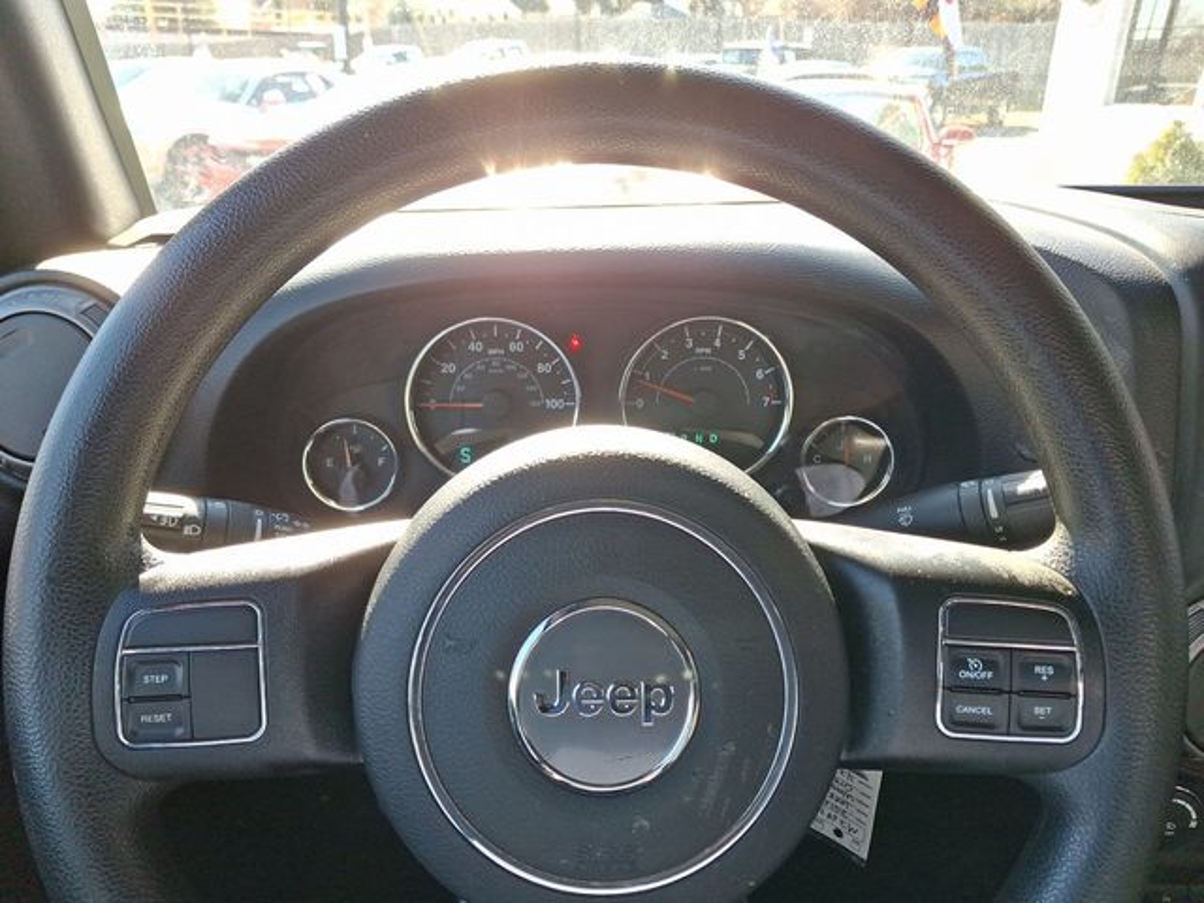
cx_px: 602
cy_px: 452
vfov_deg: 54.9
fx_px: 870
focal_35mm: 25
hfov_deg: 69.4
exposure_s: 1/120
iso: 30
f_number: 1.8
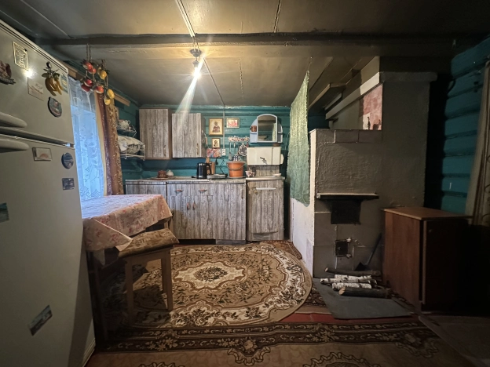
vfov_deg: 85.7
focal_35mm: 14
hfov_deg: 102.1
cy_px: 184
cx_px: 245
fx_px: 198
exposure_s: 1/50
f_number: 2.2
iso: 1000
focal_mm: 2.22
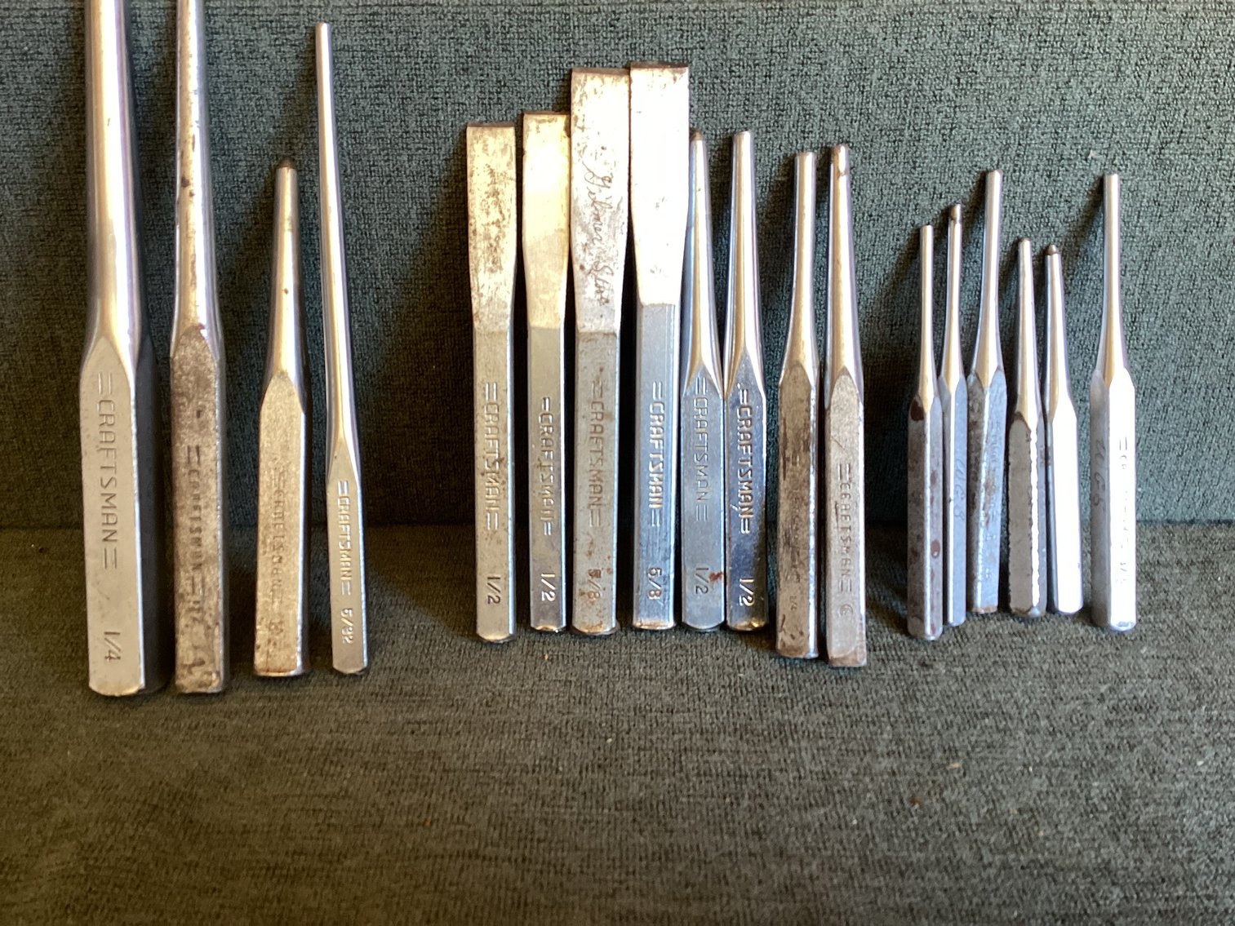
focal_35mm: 31
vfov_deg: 45.4
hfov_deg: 58.3
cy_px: 463
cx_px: 618
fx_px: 1106
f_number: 2.4
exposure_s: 1/60
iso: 100
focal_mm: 3.3
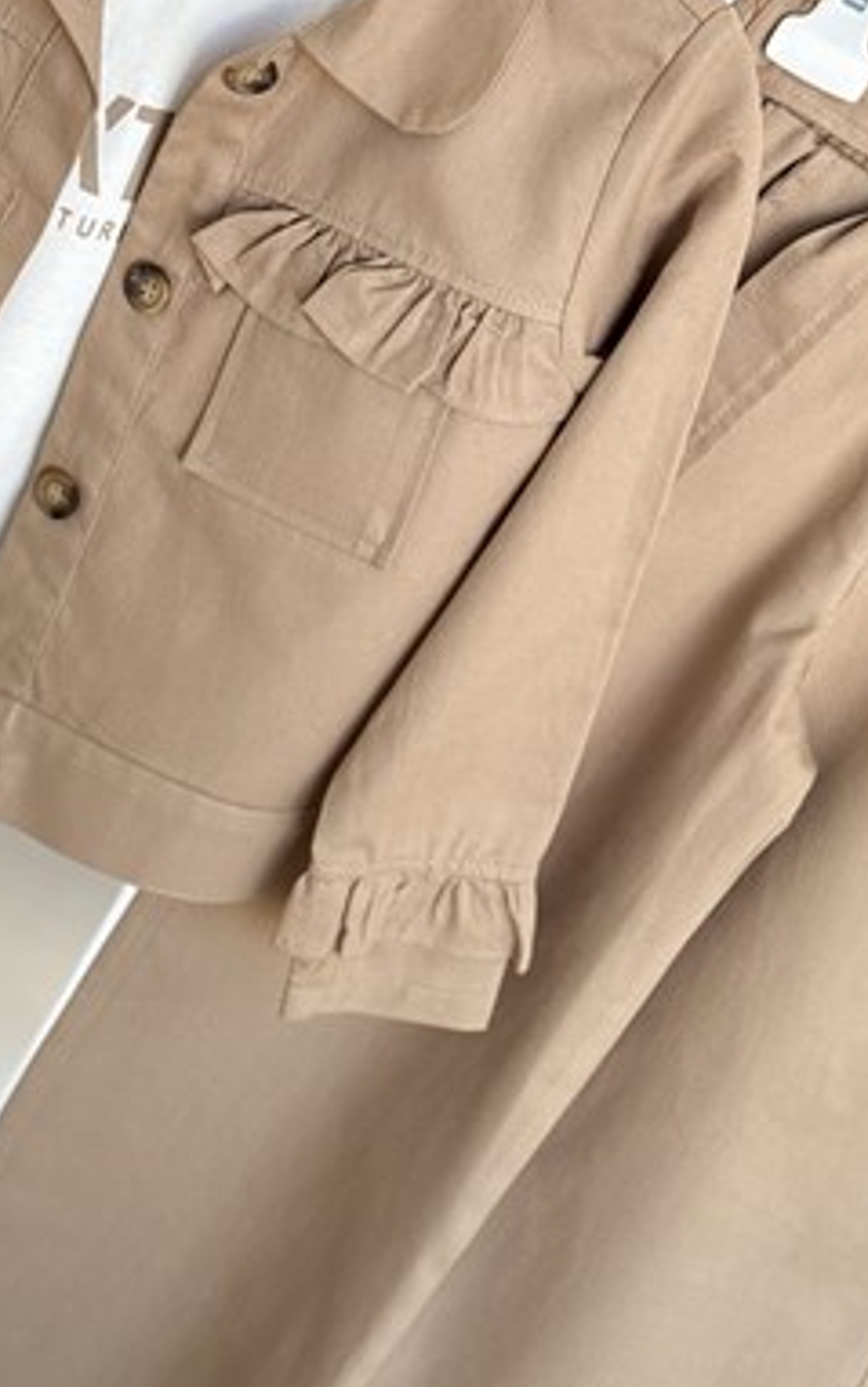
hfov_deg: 18.3
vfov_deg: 28.8
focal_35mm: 71
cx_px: 305
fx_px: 2685
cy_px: 492
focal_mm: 6.76
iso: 80
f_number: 1.78
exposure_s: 1/145
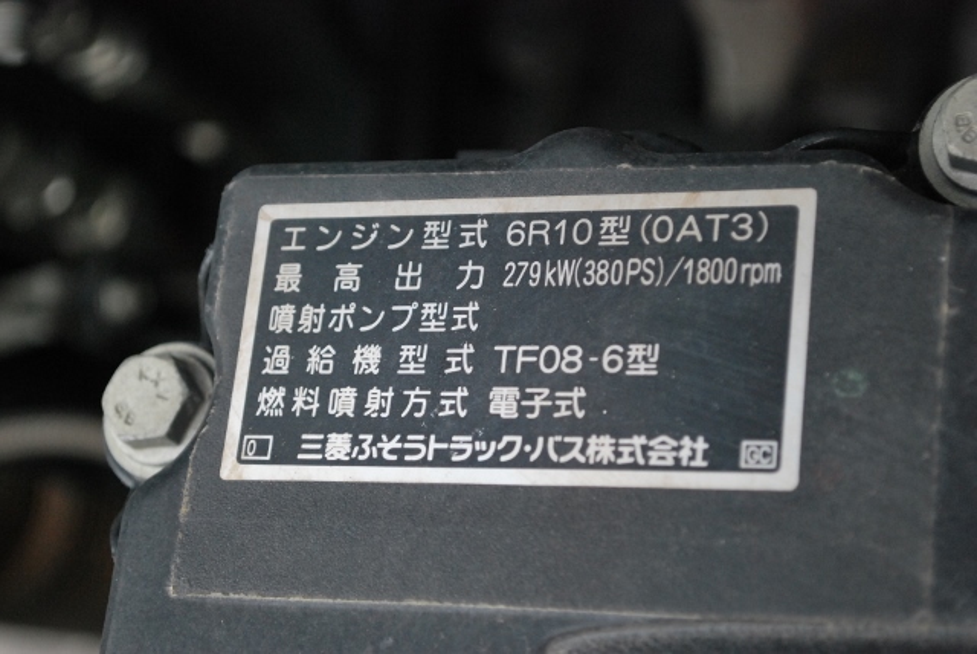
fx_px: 2241
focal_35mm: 82
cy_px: 327
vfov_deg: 16.6
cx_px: 488
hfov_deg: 24.6
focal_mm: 55
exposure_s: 1/250
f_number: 5.6
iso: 800
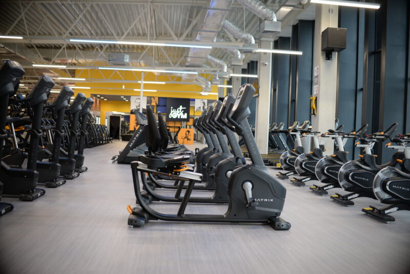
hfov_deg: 54.4
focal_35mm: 35
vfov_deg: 37.9
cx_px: 205
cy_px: 137
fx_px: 399
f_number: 3.2
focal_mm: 35
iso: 1250
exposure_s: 1/200
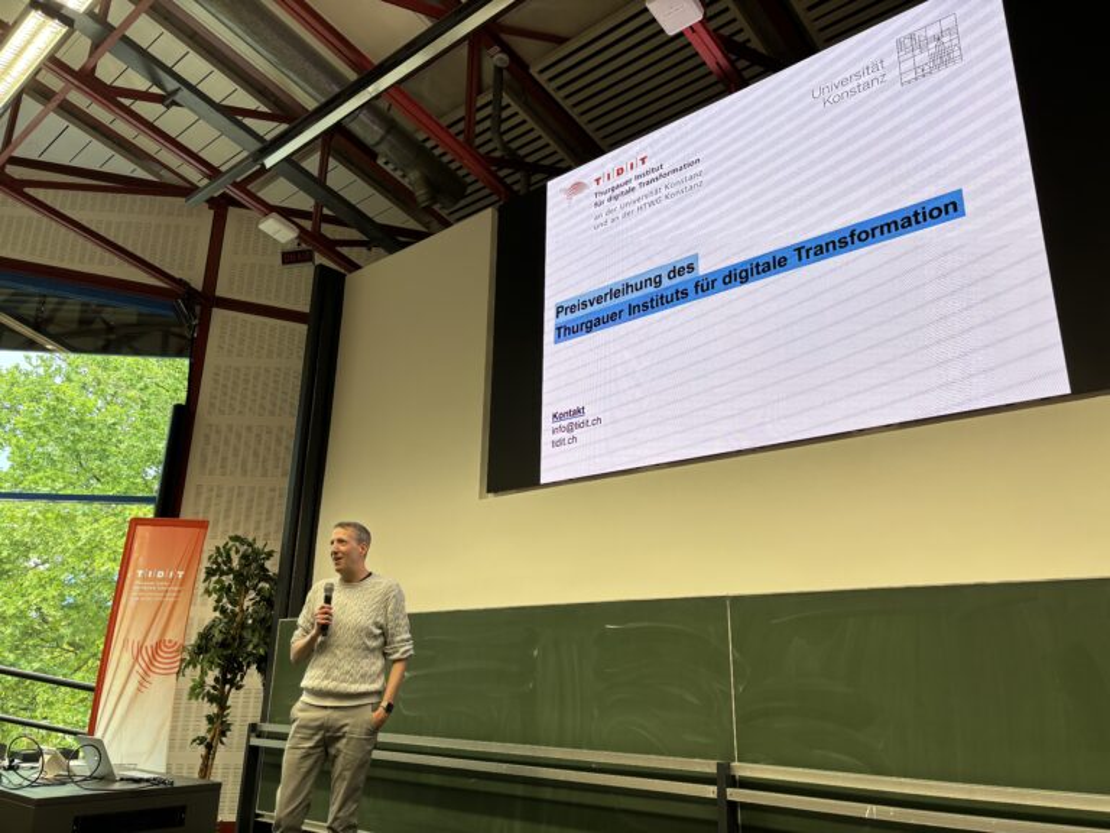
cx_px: 555
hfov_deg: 67.3
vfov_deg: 53.1
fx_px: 834
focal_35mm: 26
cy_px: 416
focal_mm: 5.96
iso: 32
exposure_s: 1/120
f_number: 1.6
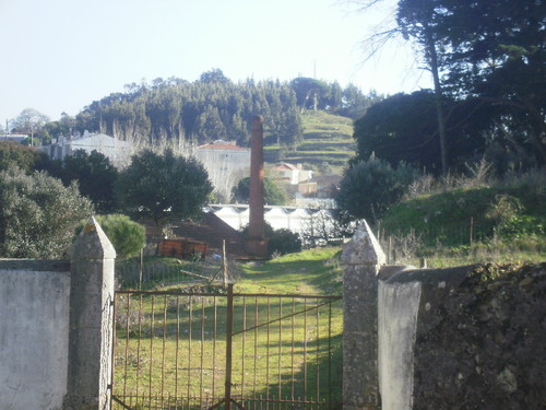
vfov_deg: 14.1
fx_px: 1656
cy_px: 205
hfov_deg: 18.7
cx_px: 273
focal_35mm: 105
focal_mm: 18.6
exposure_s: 1/125
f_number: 5.9
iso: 100
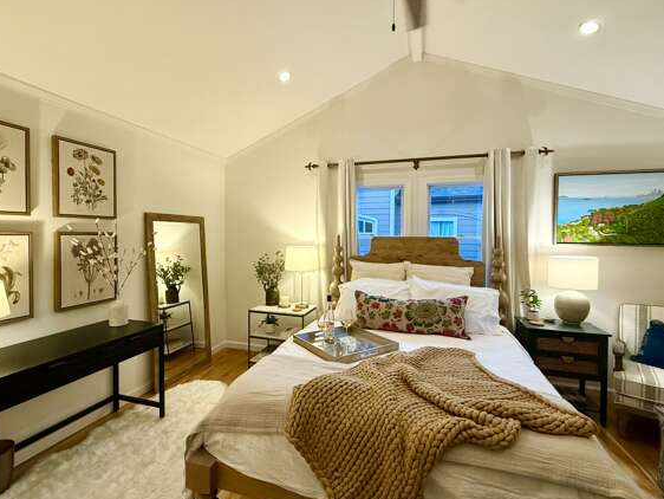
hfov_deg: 91.0
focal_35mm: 17
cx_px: 320
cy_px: 242
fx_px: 326
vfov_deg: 74.8
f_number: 2.2
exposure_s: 1/60
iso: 200
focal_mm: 2.22
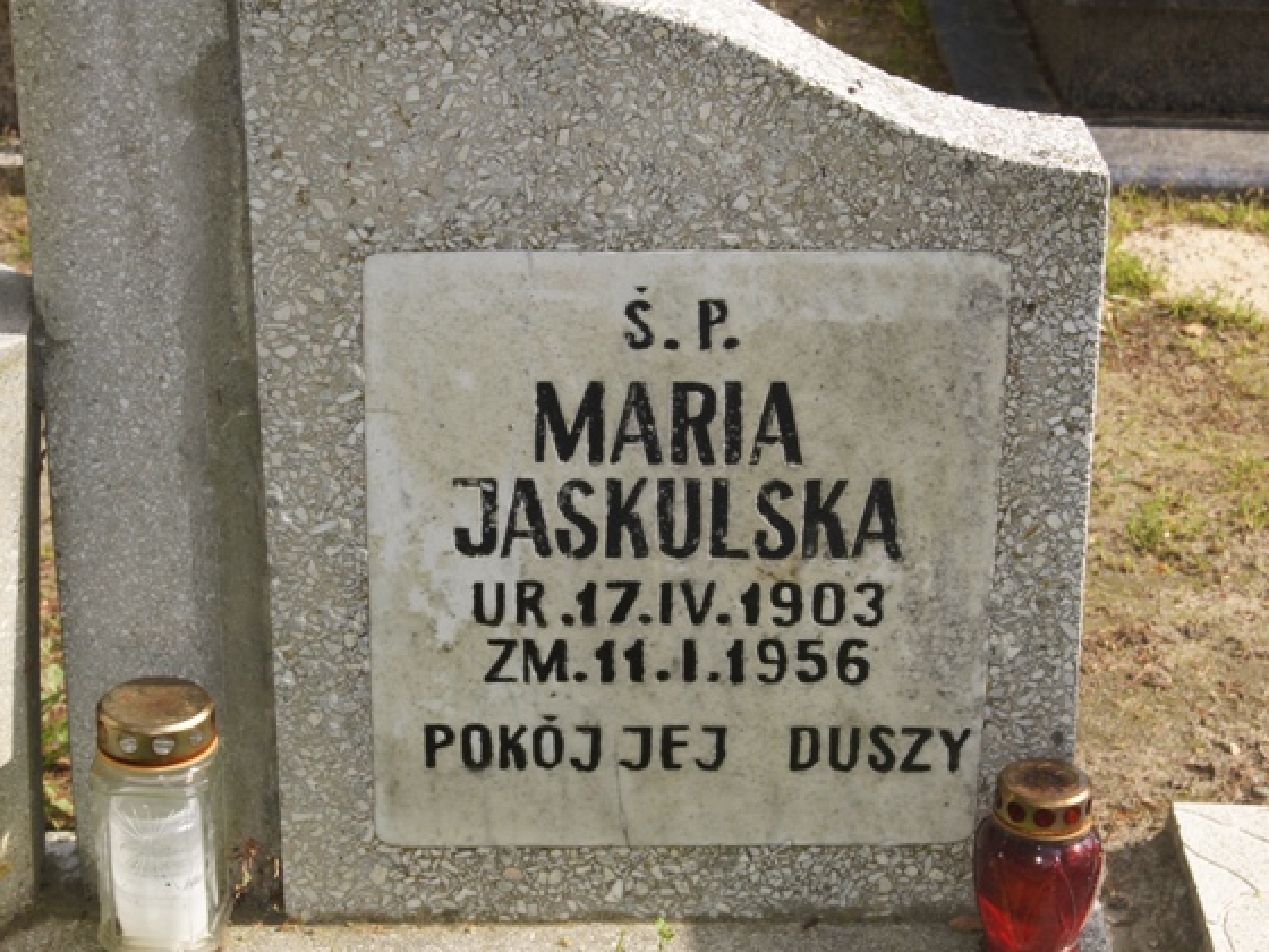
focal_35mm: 91
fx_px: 3319
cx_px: 621
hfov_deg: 21.6
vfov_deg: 16.3
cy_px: 474
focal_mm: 55
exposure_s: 1/160
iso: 200
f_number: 13
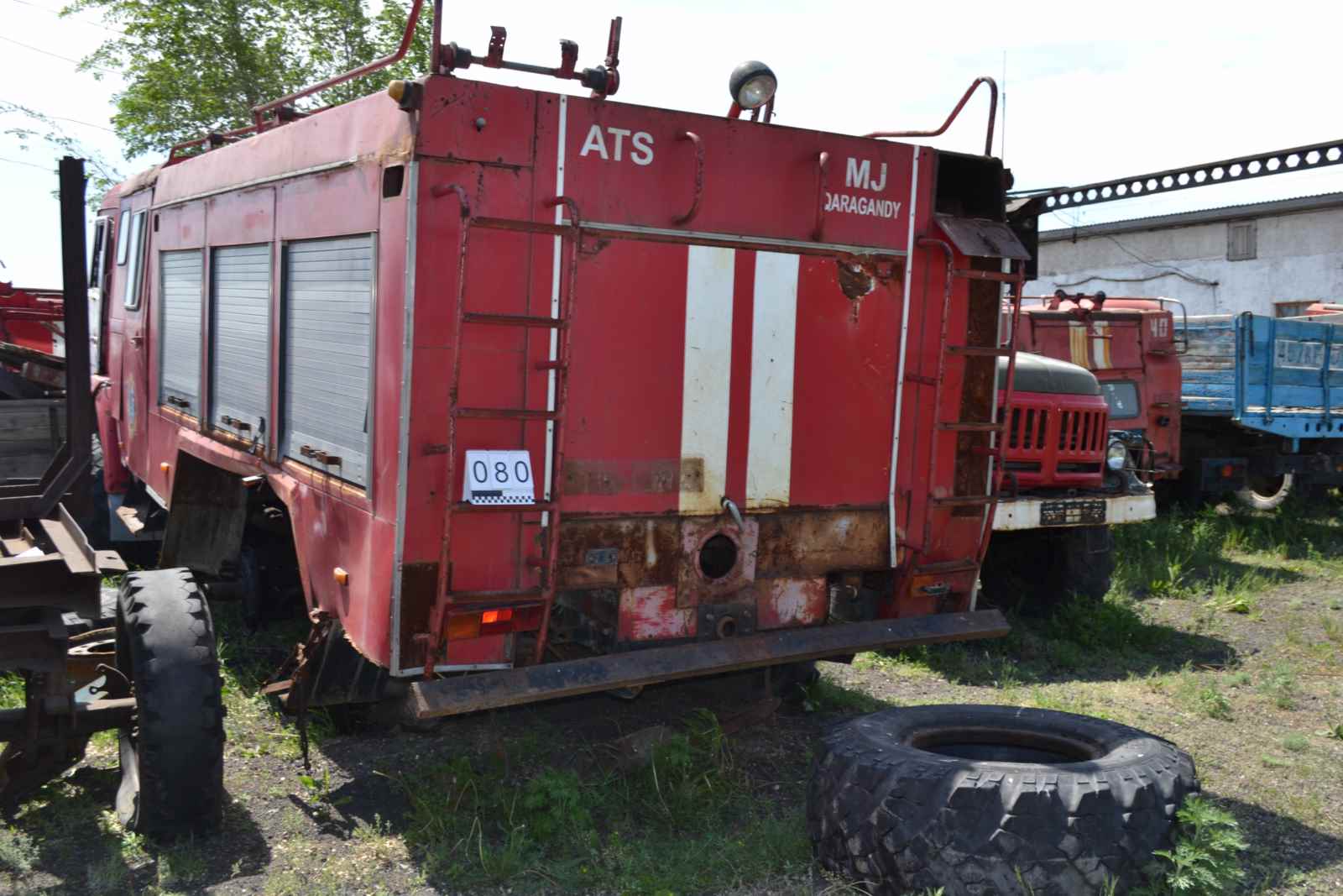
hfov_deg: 53.1
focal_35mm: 36
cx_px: 672
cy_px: 448
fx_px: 1343
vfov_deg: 36.9
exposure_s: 1/200
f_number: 5.6
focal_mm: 24
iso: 100
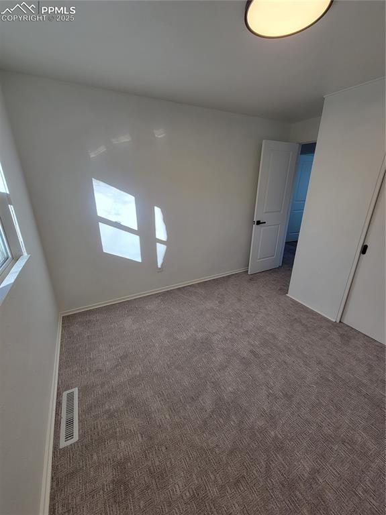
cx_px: 193
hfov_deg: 89.9
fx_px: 193
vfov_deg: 106.2
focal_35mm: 13
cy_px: 258
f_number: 2.2
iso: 50
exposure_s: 1/124
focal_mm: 2.2
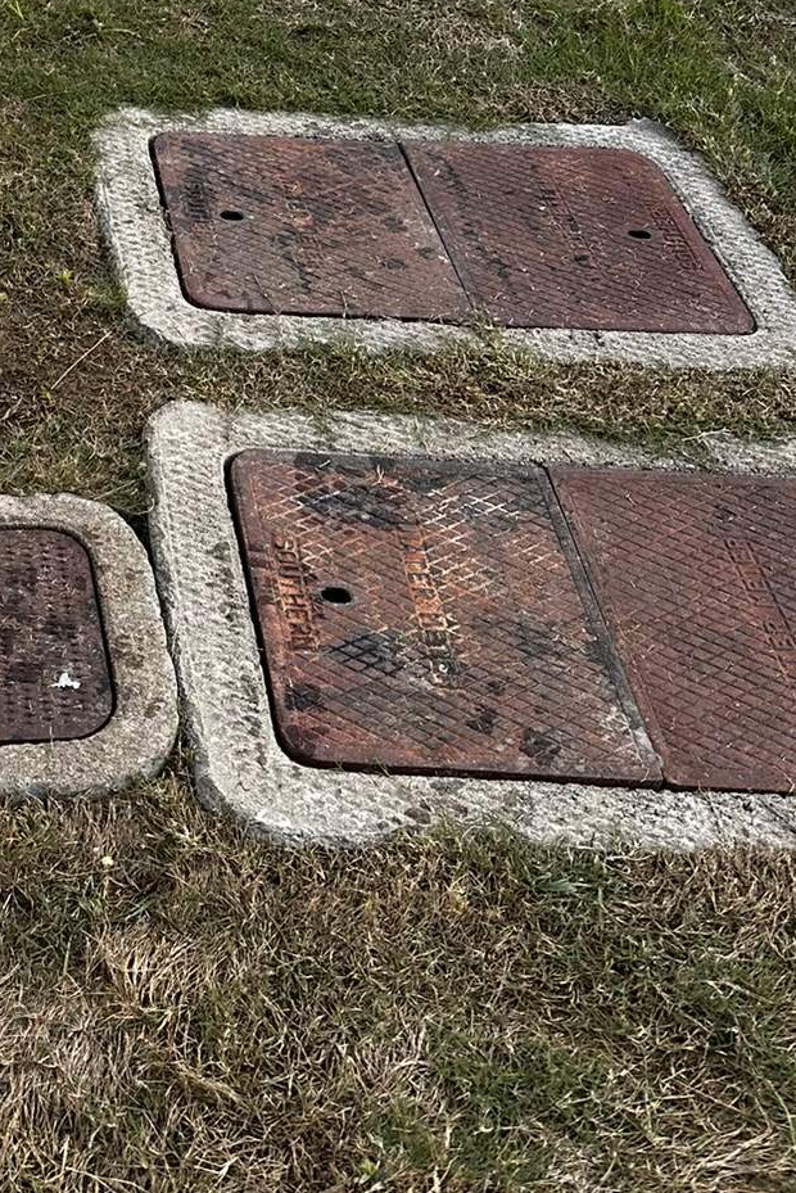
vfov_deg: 33.5
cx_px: -149
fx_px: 1823
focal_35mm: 55
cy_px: 28
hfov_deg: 22.7
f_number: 1.78
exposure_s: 1/494
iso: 80
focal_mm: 6.86
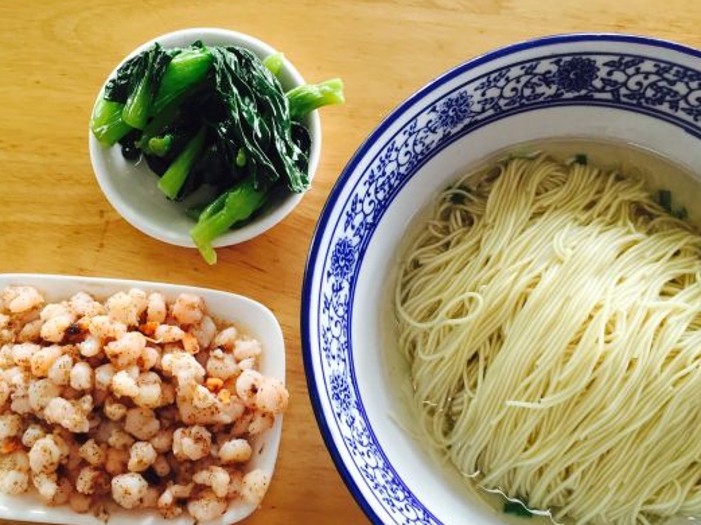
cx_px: 366
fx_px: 789
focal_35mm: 39
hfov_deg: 47.9
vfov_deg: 36.6
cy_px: 320
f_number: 2.2
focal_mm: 4.15
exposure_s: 1/30
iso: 64
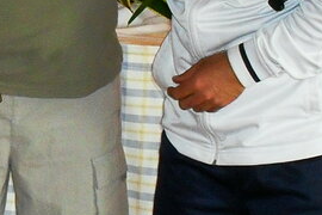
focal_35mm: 162
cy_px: 116
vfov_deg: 8.5
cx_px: -76
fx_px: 1449
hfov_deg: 12.4
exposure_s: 1/45
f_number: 3.2
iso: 200
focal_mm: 6.3
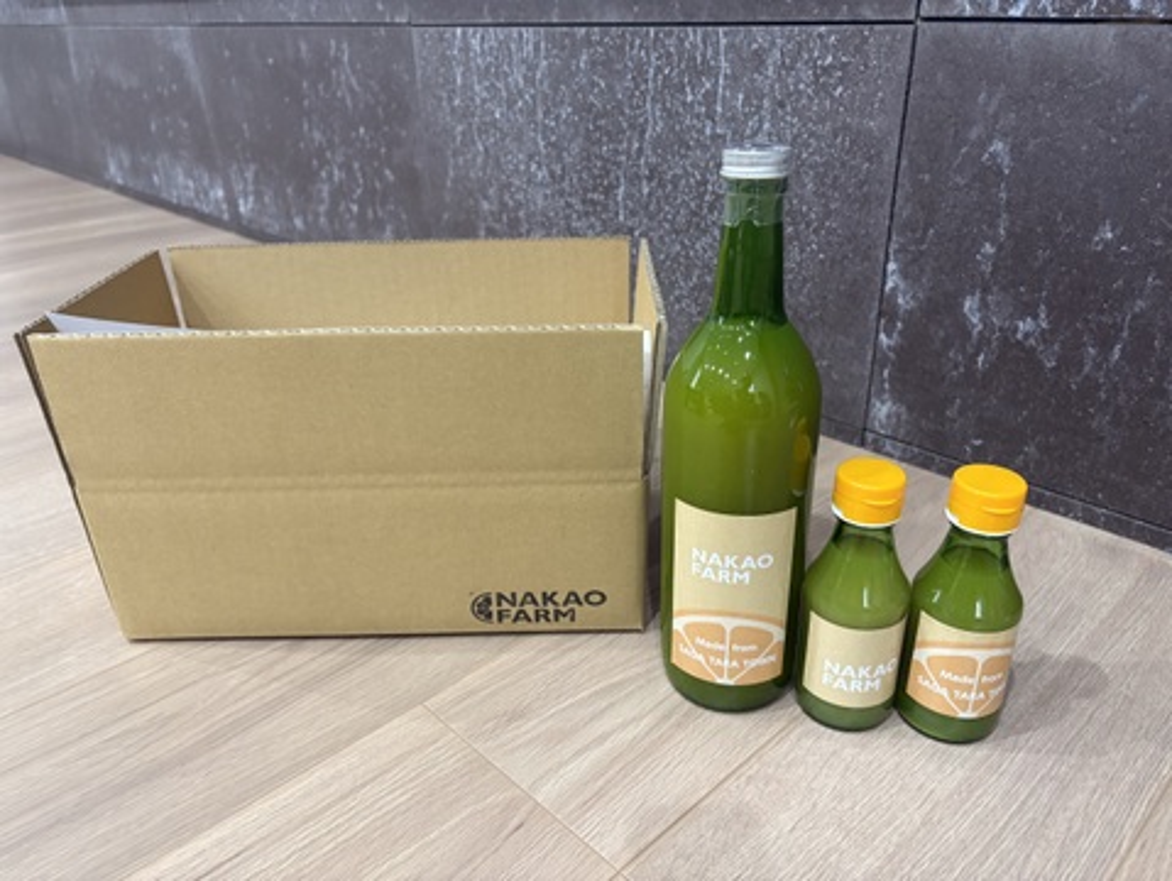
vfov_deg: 53.1
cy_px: 440
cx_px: 586
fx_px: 881
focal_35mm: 26
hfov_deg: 67.3
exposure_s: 1/60
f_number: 1.6
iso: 320
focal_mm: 5.96
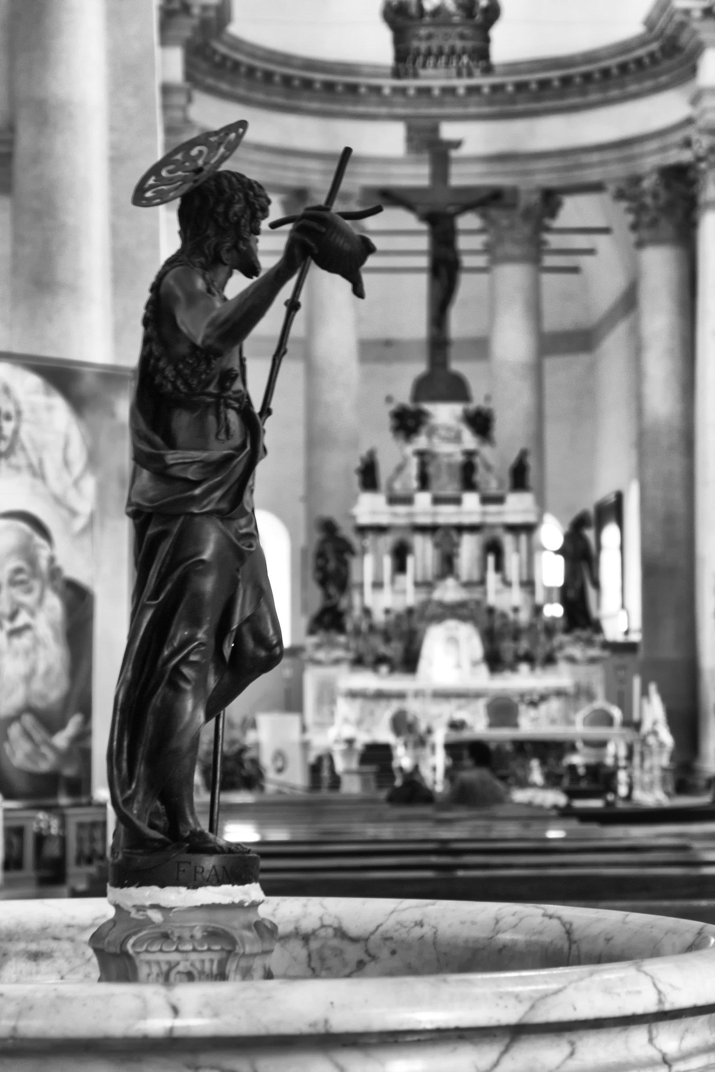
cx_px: 358
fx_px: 2681
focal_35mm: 90
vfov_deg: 22.6
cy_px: 536
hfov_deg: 15.2
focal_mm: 60
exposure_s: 1/8
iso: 800
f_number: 5.3
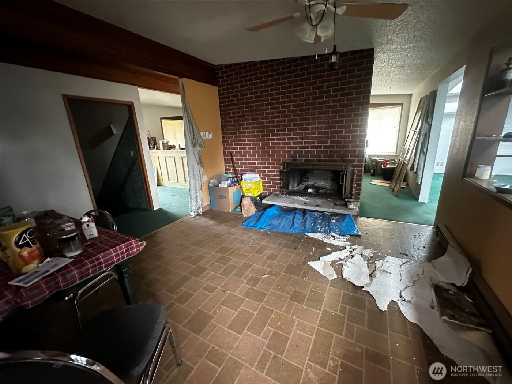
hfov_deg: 102.1
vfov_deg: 85.7
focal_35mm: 14
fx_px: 207
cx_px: 256
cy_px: 192
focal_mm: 2.22
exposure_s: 1/47
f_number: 2.2
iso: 1250
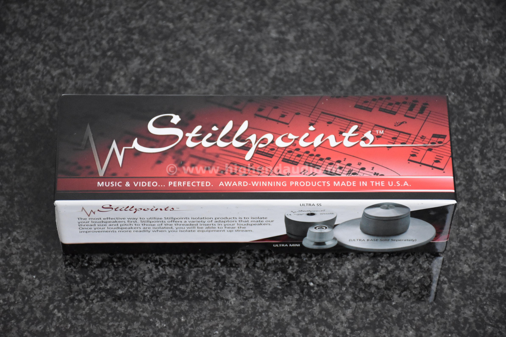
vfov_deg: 10.8
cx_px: 253
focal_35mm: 128
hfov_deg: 16.1
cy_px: 168
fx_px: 1792
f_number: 5.3
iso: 4000
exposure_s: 1/60
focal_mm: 85
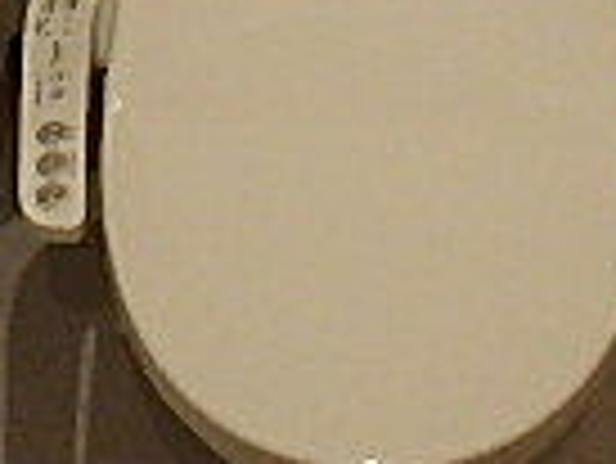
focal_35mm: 98
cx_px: 387
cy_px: -171
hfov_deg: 20.0
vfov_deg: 14.4
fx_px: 1745
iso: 400
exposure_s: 1/30
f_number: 3.5
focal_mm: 3.7
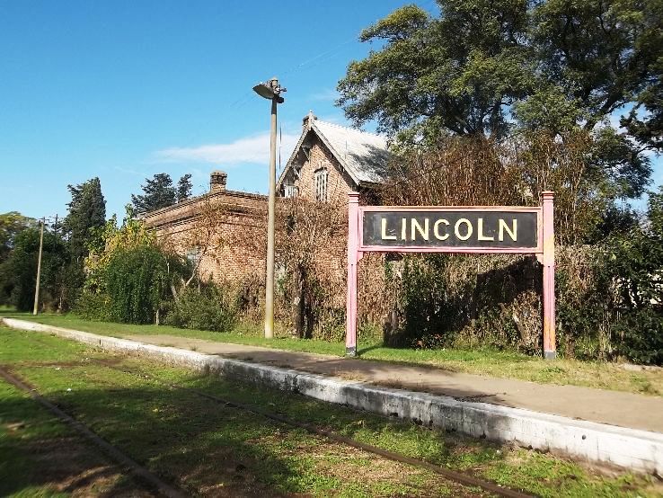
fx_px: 613
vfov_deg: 44.2
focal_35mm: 32
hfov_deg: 56.8
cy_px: 249
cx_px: 332
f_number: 9.4
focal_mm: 5.7
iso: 80
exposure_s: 1/160
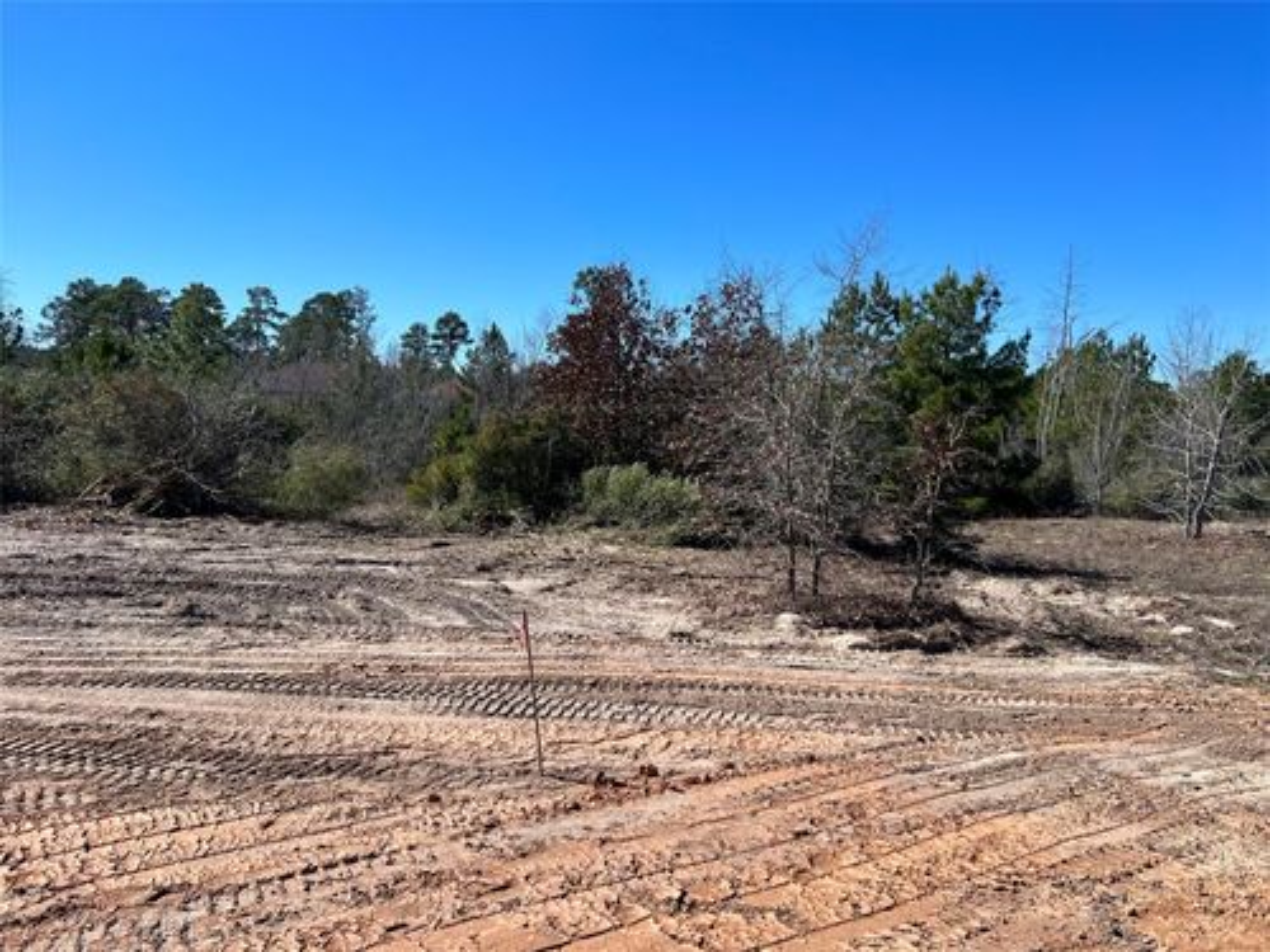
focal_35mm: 26
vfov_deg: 53.1
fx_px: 954
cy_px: 476
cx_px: 635
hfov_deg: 67.3
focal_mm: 5.7
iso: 50
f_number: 1.5
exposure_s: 1/4115
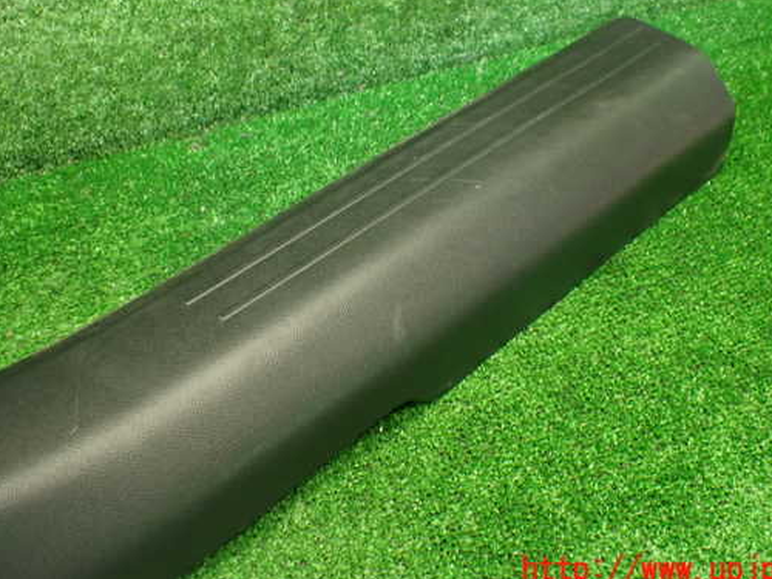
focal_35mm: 36
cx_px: 408
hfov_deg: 51.3
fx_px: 803
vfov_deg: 39.5
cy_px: 242
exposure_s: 1/100
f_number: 2.3
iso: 800
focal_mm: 5.4
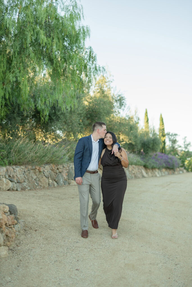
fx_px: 400
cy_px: 144
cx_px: 96
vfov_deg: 39.6
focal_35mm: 50
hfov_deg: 27.0
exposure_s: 1/500
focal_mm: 50
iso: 100
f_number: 1.8
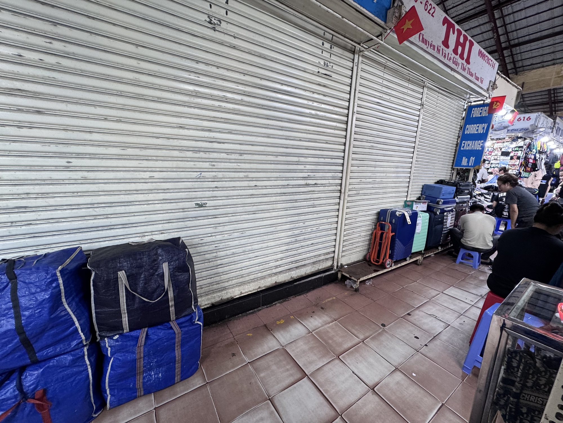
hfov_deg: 102.1
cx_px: 282
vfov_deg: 85.7
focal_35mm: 14
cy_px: 212
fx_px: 228
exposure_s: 1/100
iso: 200
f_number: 2.2
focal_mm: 2.22
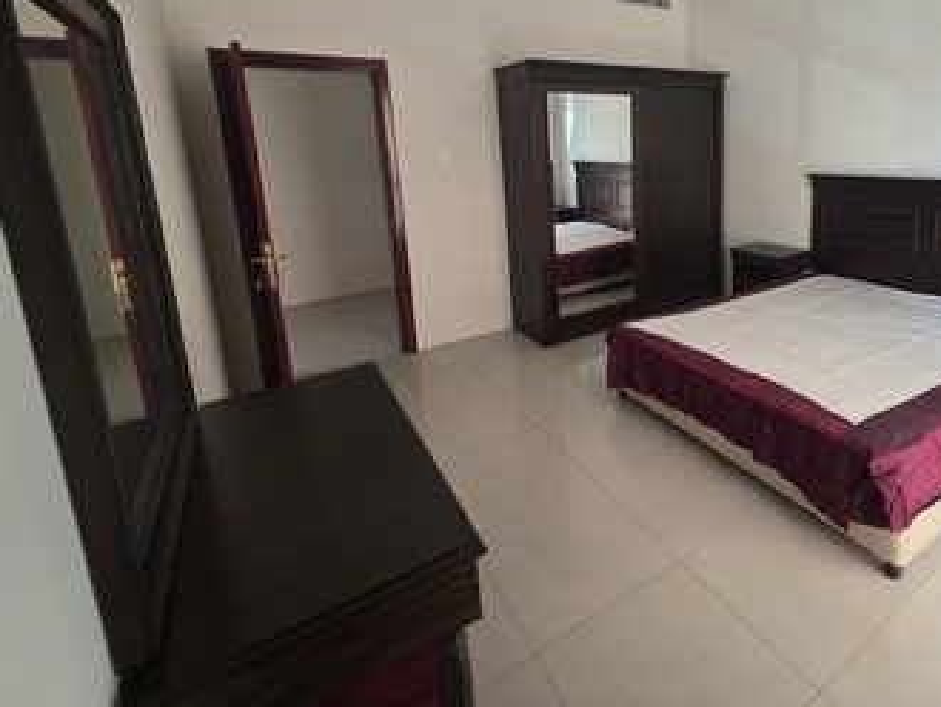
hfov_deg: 84.6
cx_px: 629
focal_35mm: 18
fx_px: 490
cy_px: 238
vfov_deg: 69.7
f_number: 1.9
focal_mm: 2.2
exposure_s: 1/60
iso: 200
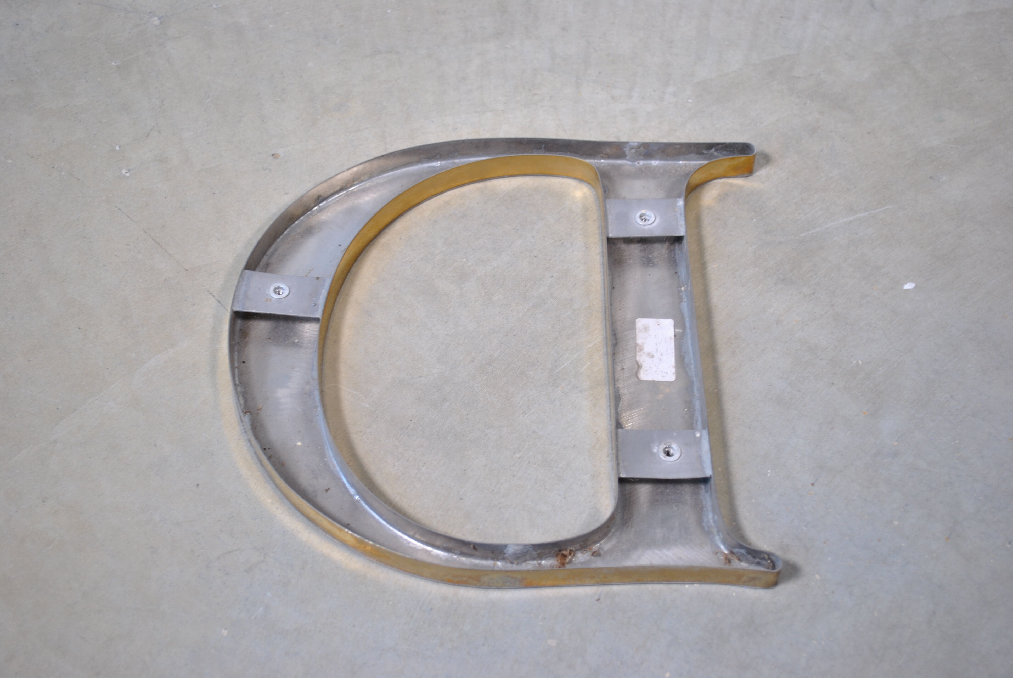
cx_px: 506
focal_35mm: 48
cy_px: 339
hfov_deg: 41.1
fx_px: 1352
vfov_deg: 28.2
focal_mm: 32
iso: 200
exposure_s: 1/50
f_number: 4.8
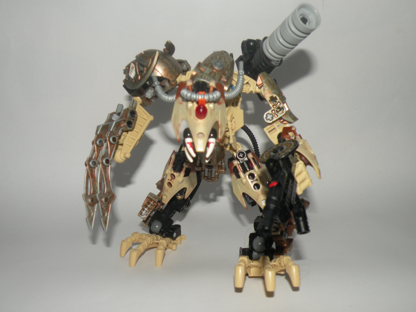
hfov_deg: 55.4
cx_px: 208
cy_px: 156
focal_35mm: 33
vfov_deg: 42.9
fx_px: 397
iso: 64
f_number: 3.2
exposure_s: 1/60
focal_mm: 5.8
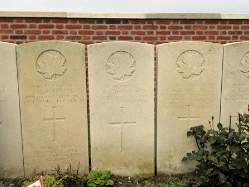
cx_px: 124
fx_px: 331
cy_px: 94
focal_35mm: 46
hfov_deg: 41.2
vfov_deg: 31.5
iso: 87
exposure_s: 1/76.5
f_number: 3.2
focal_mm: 8.2
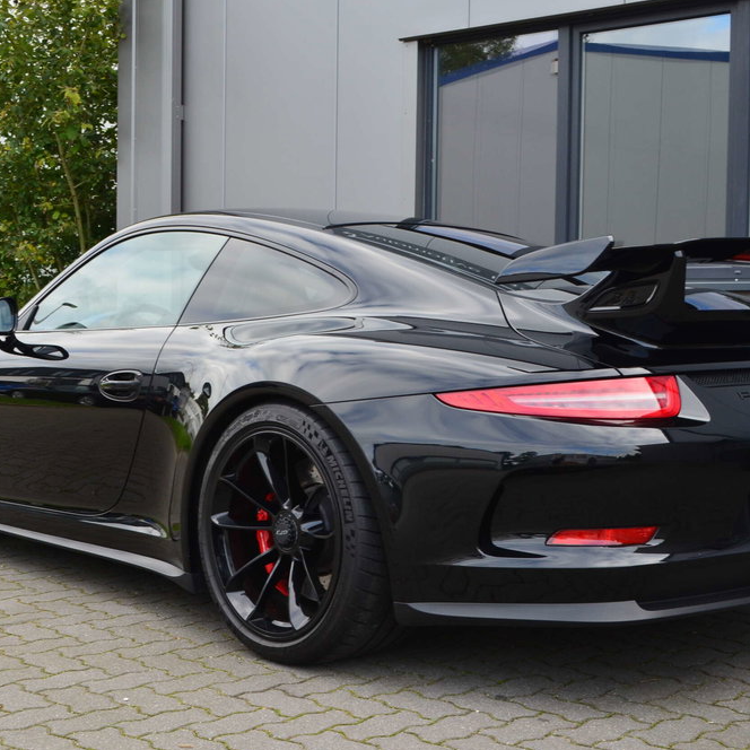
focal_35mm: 51
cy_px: 372
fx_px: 1250
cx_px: 372
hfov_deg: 33.4
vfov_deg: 33.4
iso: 400
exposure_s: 1/50
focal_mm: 26
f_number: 10
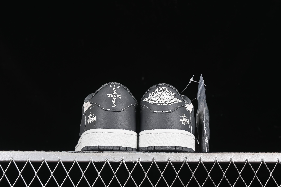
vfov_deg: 18.2
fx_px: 585
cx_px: 140
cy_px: 94
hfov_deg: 27.0
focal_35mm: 75
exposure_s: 1/80
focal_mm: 50
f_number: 7.1
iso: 160
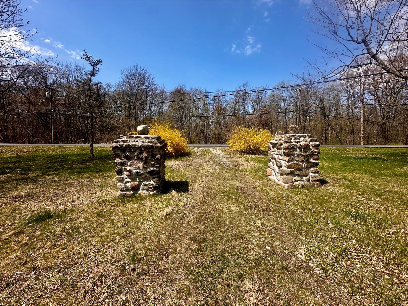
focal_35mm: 14
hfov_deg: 102.1
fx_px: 165
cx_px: 204
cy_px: 153
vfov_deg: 85.7
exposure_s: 1/1667
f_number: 2.2
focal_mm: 2.22
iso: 40
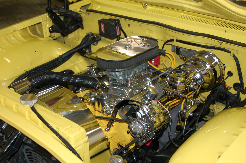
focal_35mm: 48
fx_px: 328
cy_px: 82
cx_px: 123
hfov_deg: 41.1
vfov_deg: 28.0
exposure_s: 1/60
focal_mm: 32
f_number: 4.2
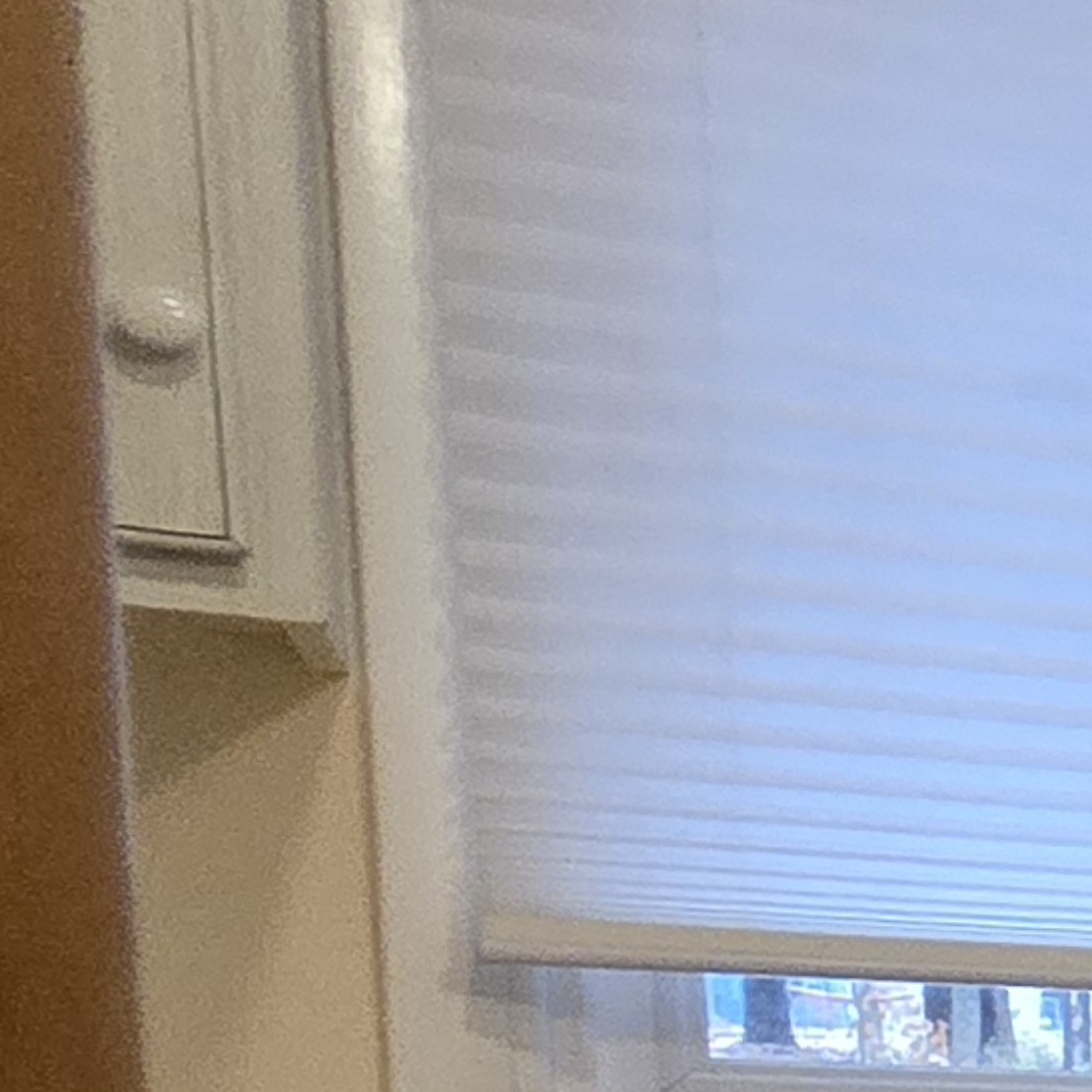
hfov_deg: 9.5
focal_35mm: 84
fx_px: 2998
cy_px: 1555
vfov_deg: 18.6
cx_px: 3843
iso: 320
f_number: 2.2
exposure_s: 1/60
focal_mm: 2.2
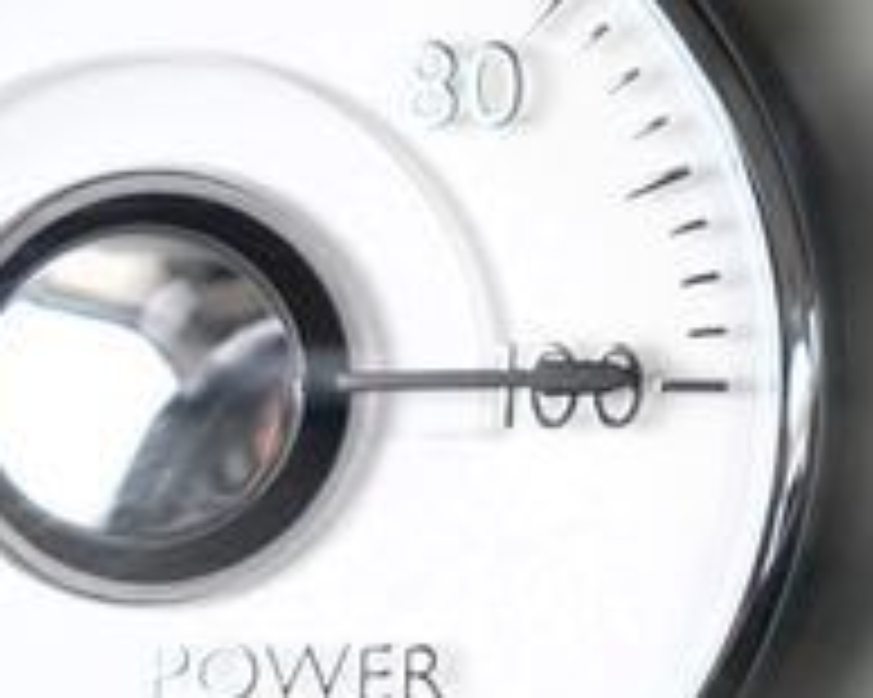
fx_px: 6017
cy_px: 18
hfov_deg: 7.8
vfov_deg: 6.6
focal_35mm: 233
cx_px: 1899
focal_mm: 47
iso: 250
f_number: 4
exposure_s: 1/60
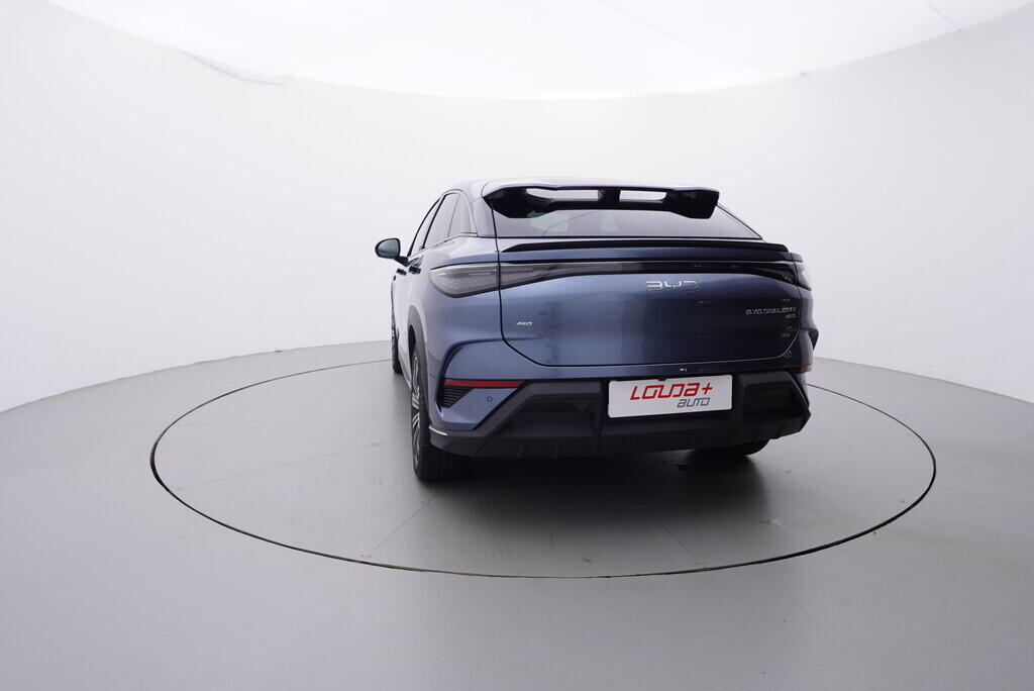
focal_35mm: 22
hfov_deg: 77.3
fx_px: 647
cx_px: 517
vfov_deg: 56.2
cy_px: 346
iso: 200
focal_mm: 15
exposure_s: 1/80
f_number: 5
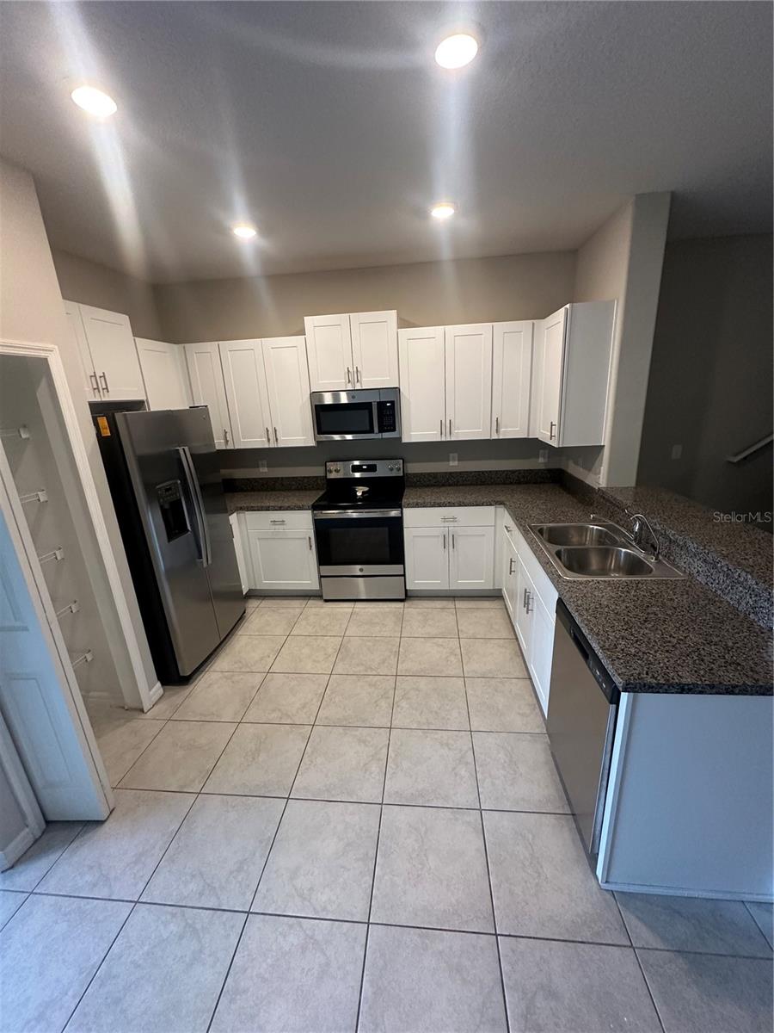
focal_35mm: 14
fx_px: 417
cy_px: 516
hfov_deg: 85.7
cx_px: 387
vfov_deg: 102.1
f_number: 2.2
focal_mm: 2.22
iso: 320
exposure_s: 1/120
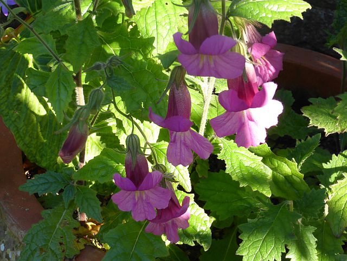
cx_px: 174
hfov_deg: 14.3
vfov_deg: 10.7
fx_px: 1383
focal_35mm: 138
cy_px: 130
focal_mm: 22.3
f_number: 5.2
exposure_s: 1/60
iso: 200
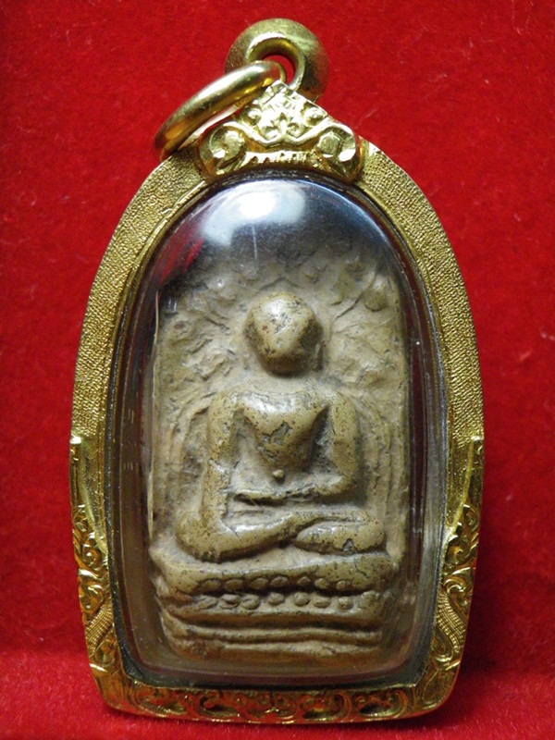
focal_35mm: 41
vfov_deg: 45.8
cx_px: 278
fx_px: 876
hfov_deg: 35.1
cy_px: 370
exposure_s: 1/50
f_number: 3.9
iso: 500
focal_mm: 7.3
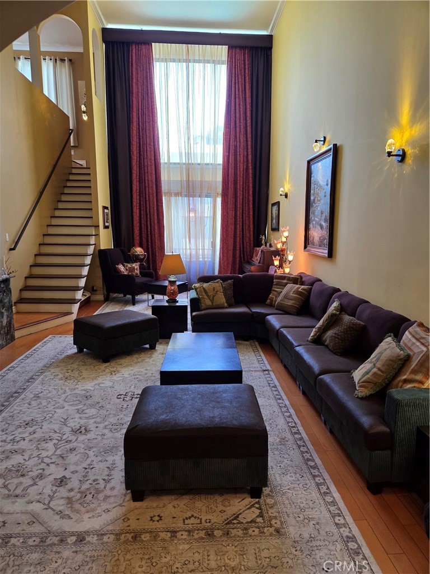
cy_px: 287
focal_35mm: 23
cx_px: 215
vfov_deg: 73.9
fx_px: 381
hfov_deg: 58.9
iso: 160
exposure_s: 1/120
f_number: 1.8
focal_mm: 5.4
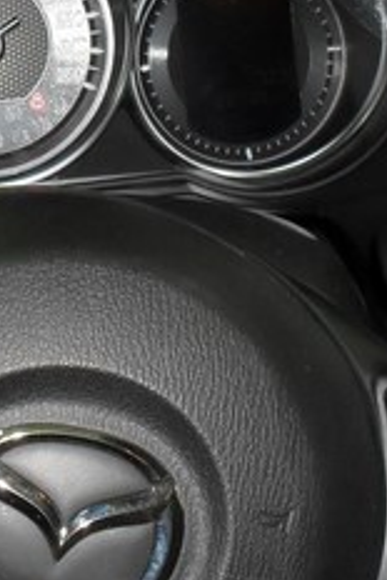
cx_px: 57
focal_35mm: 94
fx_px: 1513
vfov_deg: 21.6
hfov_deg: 14.5
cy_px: 228
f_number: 3.2
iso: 200
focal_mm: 6.3
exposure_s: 1/45
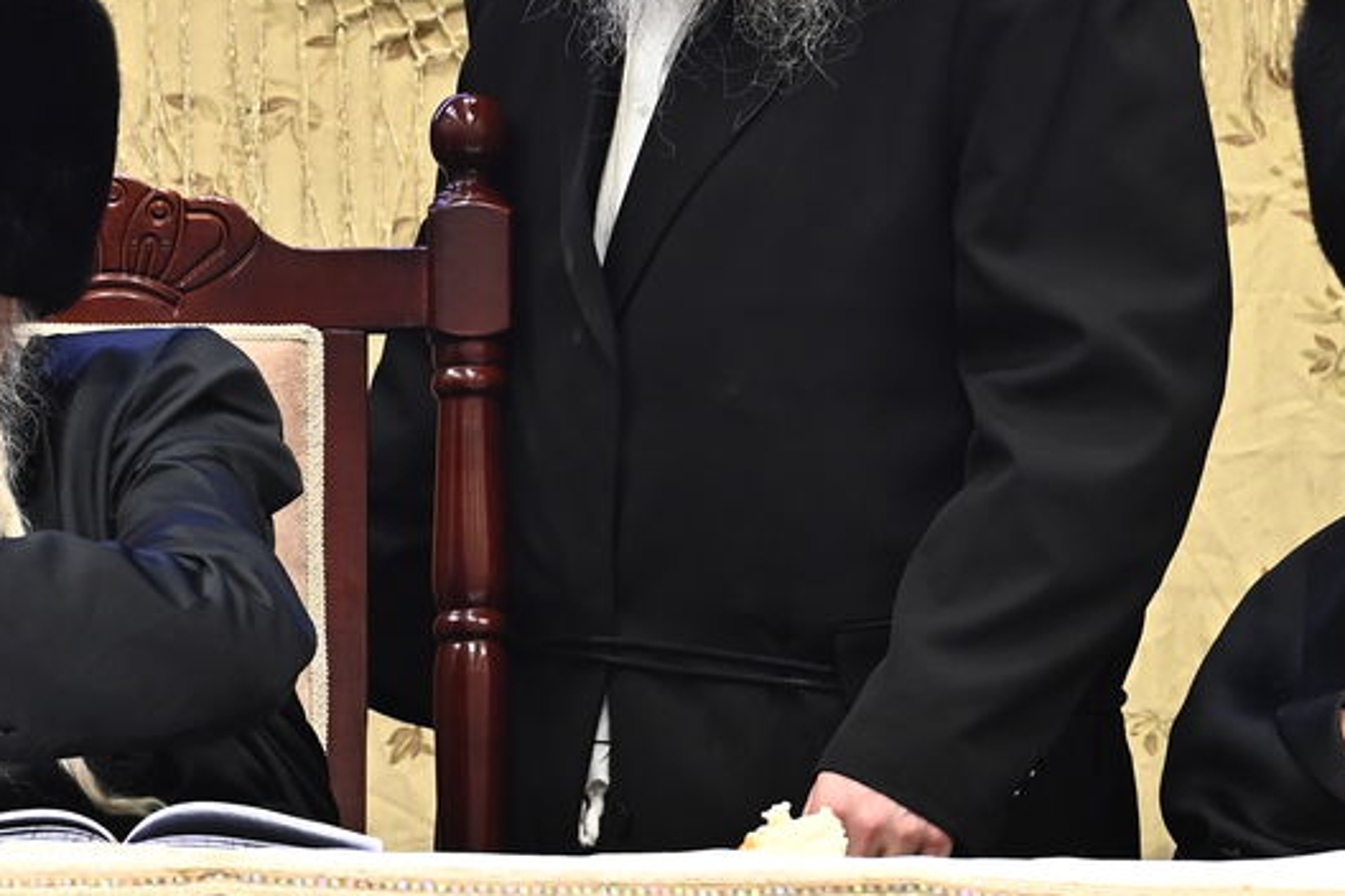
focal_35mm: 530
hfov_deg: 3.9
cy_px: 293
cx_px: -102
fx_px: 19800
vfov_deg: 2.6
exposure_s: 1/125
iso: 2000
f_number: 8
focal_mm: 200
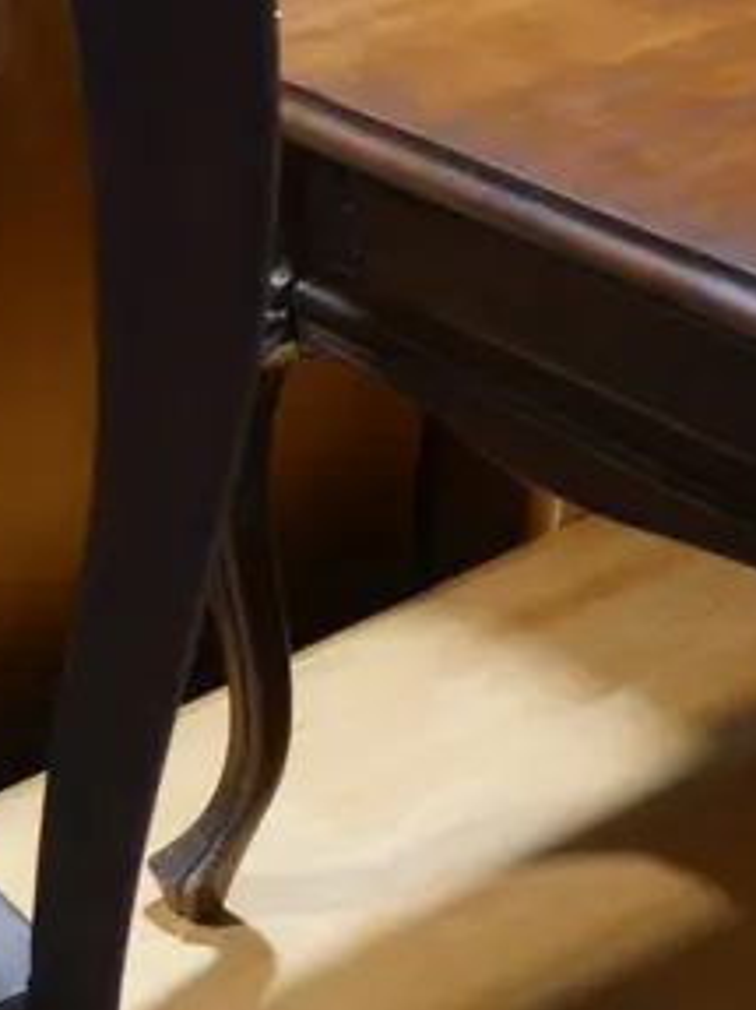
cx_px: -389
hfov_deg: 13.8
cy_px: 447
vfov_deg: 19.6
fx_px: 2914
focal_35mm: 100
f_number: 3.5
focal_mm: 14
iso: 500
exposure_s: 1/60
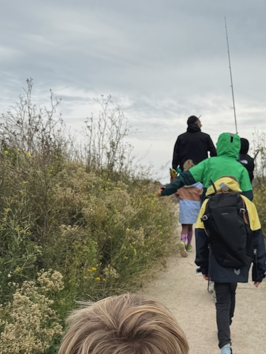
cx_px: 210
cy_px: 224
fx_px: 533
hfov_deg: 27.5
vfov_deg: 36.6
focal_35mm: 52
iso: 80
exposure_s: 1/3802
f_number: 1.78
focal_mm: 6.76
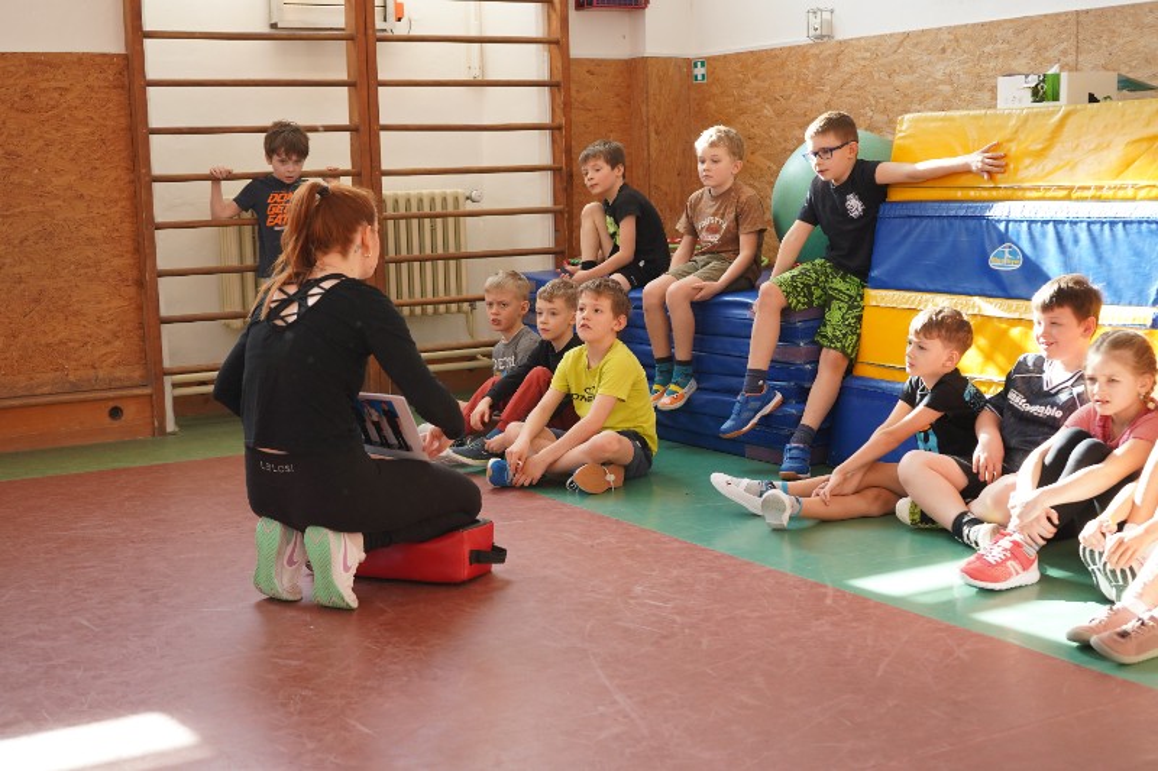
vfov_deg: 28.1
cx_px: 579
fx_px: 1544
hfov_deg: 41.1
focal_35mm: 48
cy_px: 386
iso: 1000
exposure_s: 1/250
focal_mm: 48
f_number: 4.5
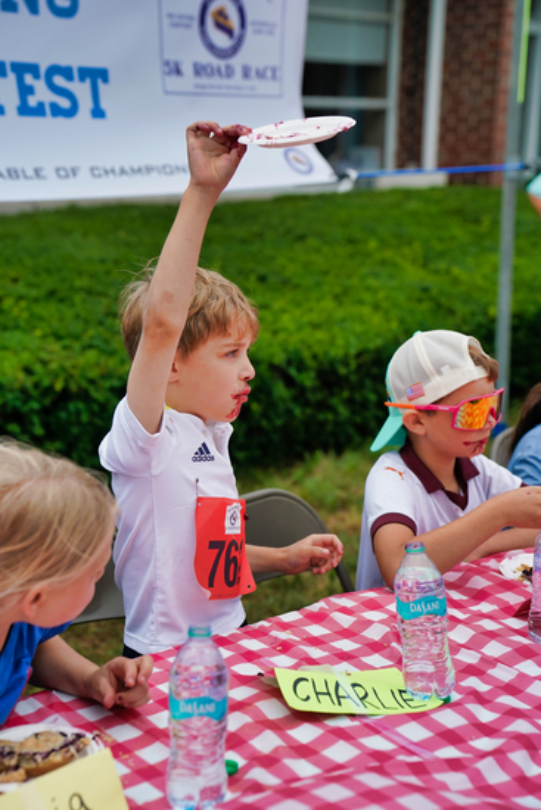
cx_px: 270
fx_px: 1419
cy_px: 405
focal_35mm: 63
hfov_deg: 21.6
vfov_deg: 31.9
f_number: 3.5
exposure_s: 1/2500
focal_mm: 63
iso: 400
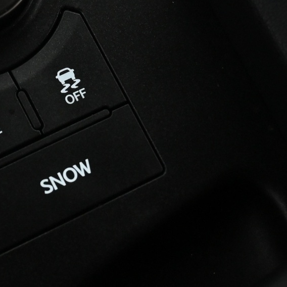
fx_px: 1022
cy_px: 39
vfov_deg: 15.8
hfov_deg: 15.7
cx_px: -3
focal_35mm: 109
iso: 2800
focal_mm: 30
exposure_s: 1/50
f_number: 4.8
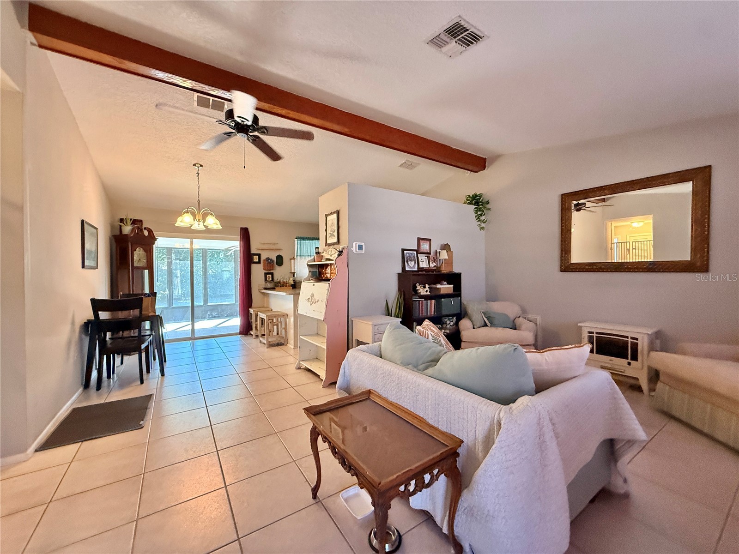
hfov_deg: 102.1
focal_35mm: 14
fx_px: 299
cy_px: 277
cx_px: 370
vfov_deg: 85.7
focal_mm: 2.22
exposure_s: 1/120
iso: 500
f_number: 2.2
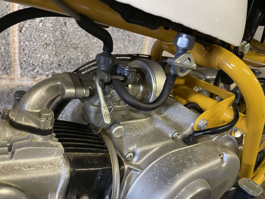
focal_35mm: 26
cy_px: 100
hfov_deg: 67.3
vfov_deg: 53.1
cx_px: 132
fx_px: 199
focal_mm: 4.2
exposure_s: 1/33
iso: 400
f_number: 1.6
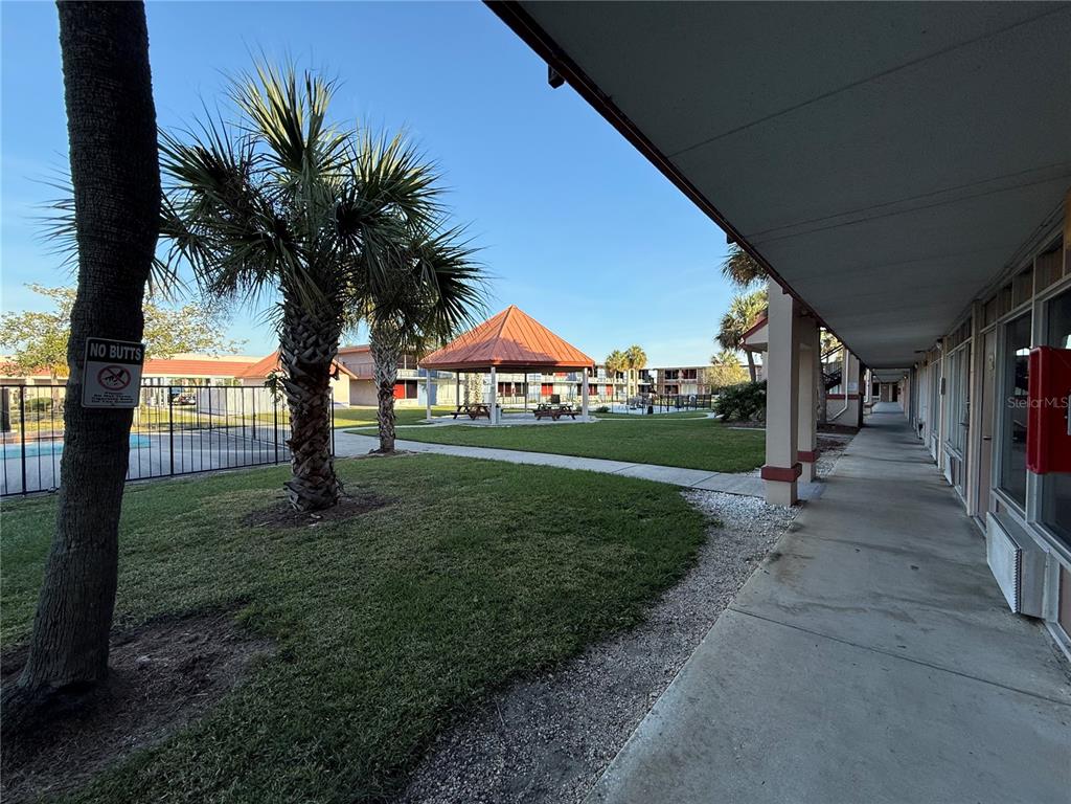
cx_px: 536
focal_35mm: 14
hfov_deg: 102.1
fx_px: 433
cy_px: 402
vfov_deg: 85.7
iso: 50
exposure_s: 1/694
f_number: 2.2
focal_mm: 2.22
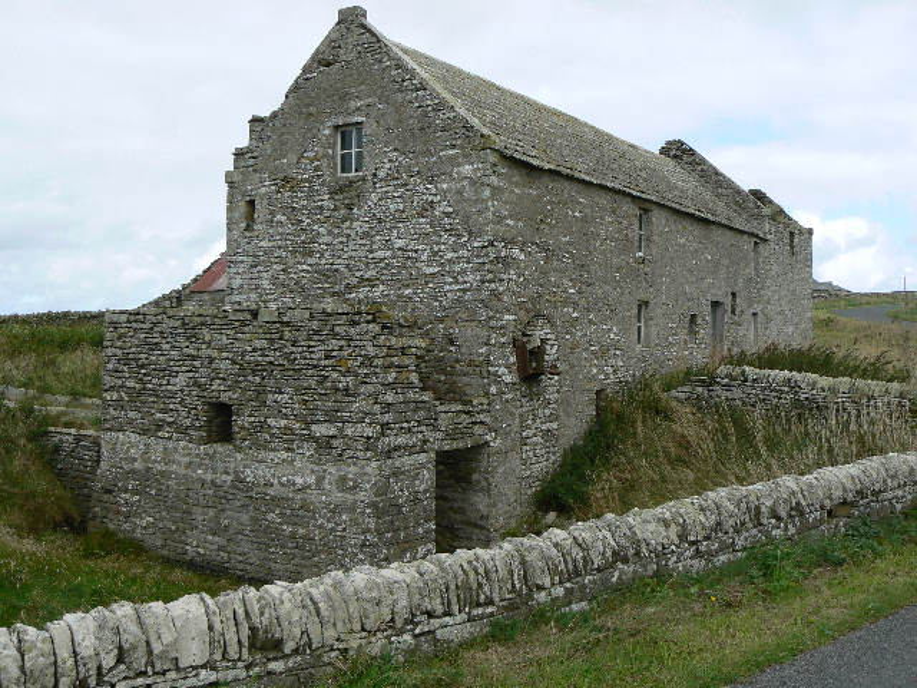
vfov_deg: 39.7
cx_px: 458
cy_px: 344
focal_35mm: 36
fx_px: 954
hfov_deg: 51.4
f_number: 5.6
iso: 80
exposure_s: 1/400
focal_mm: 6
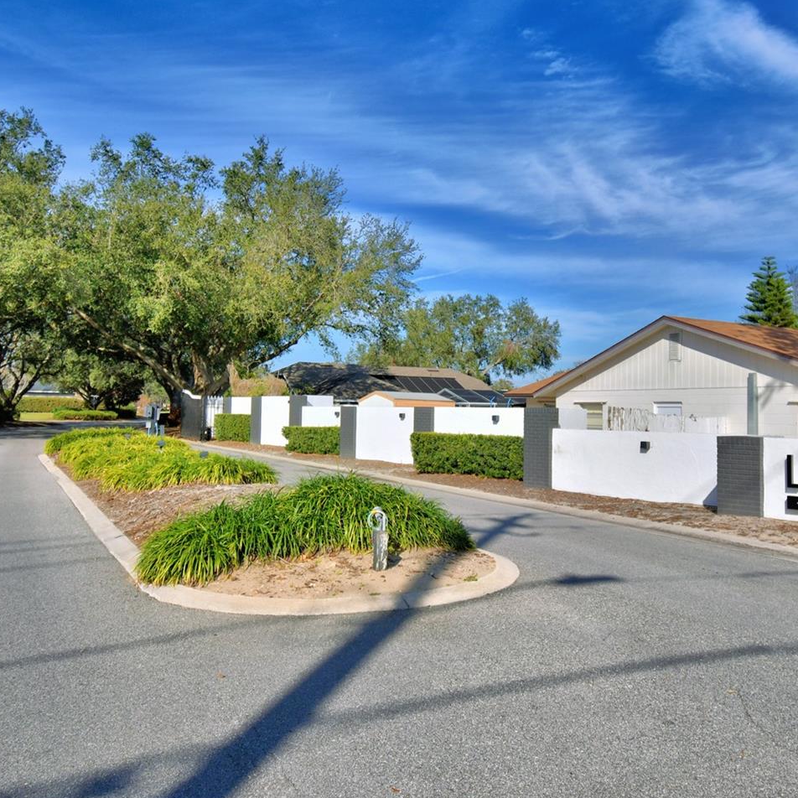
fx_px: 782
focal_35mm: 30
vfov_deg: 54.0
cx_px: 463
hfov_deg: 53.8
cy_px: 364
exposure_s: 1/1600
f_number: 5
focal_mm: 14
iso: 100
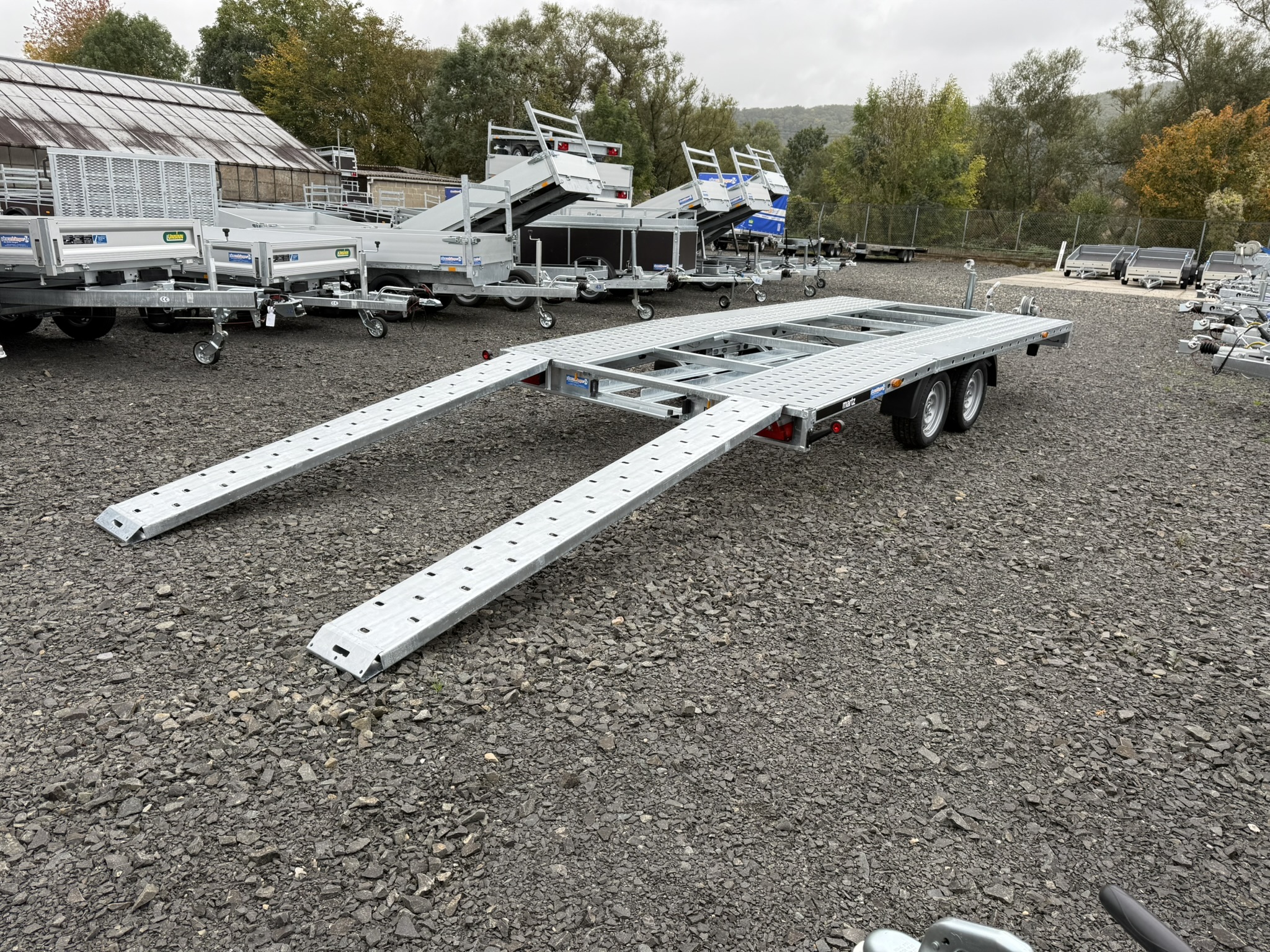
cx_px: 635
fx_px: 881
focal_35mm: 24
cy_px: 476
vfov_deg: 56.8
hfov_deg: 71.6
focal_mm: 6.76
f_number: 1.78
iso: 80
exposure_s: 1/649
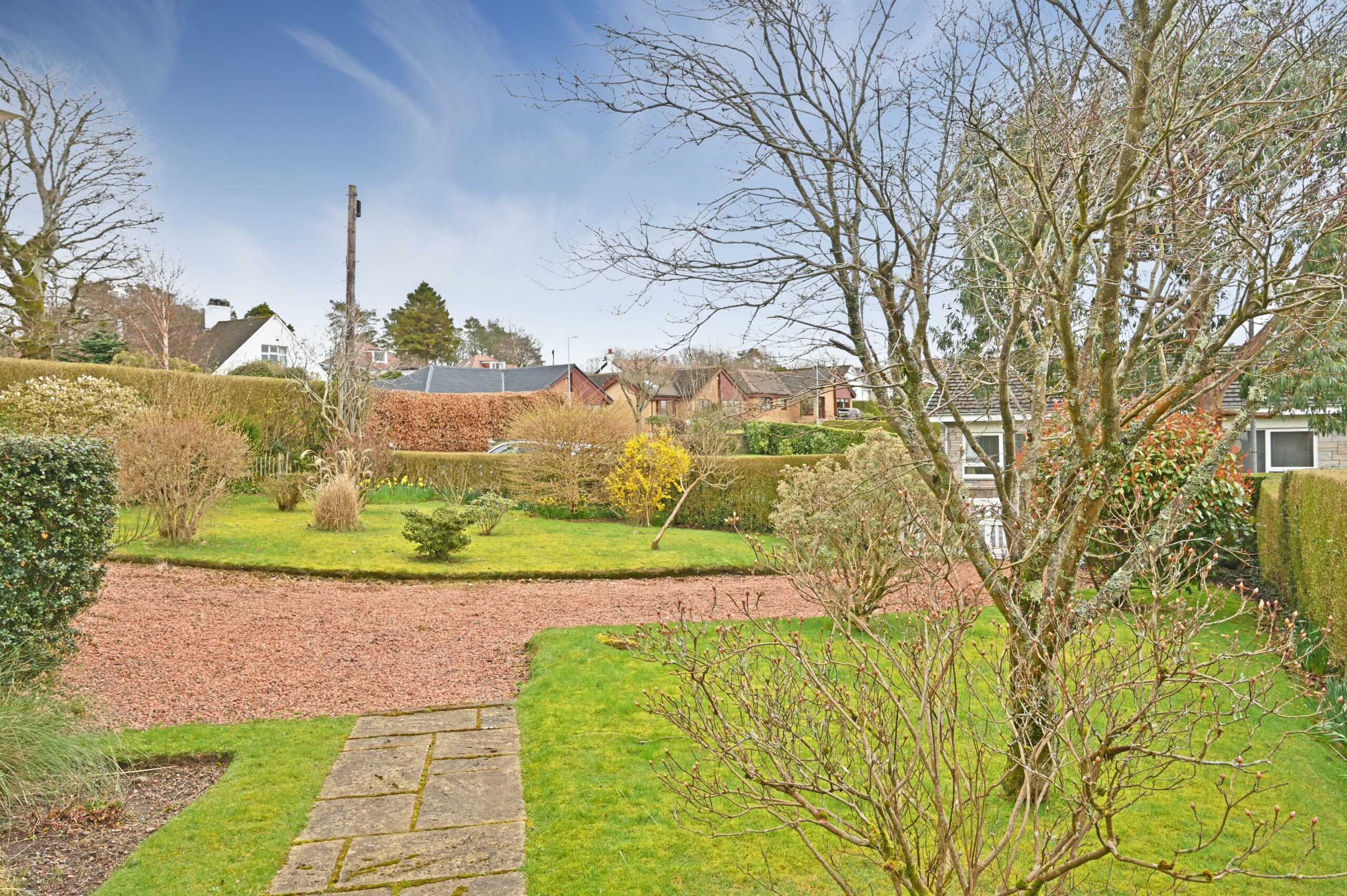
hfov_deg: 71.5
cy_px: 448
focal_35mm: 25
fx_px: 935
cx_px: 674
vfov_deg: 51.2
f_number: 10
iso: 125
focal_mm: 25
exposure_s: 1/80
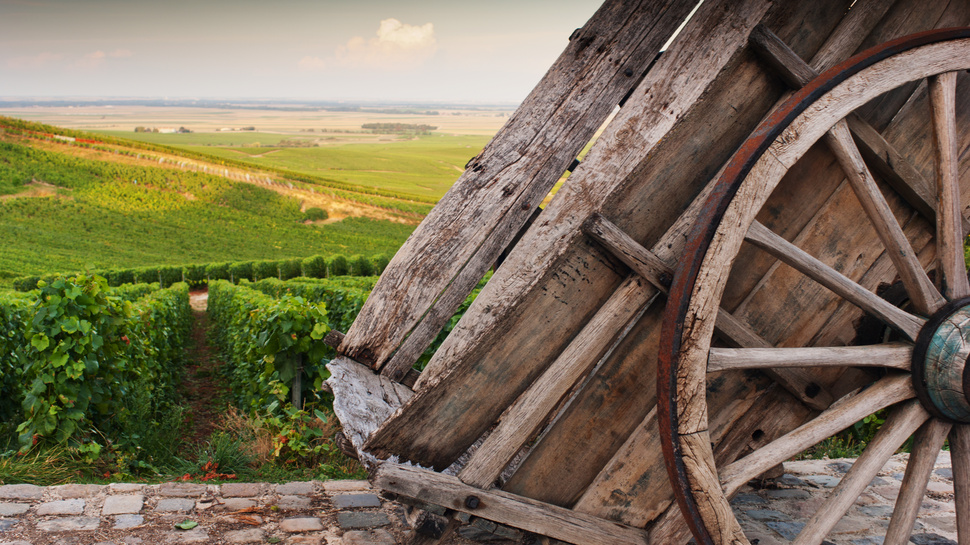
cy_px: 244
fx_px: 1132
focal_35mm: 44
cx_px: 485
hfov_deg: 46.4
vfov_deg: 27.1
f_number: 5
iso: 100
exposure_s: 1/60
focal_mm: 28
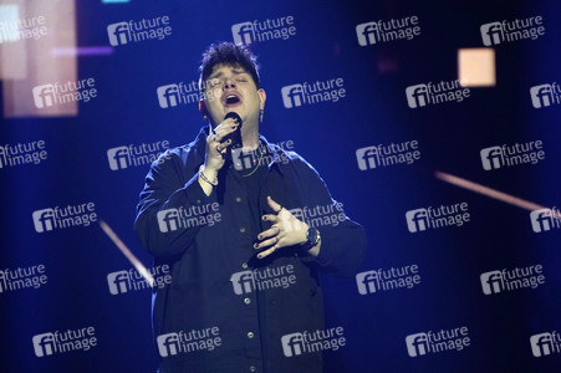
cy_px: 186
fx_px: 9343
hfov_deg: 3.4
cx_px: 280
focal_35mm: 600
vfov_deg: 2.3
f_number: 6.3
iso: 6400
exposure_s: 1/160
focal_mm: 600
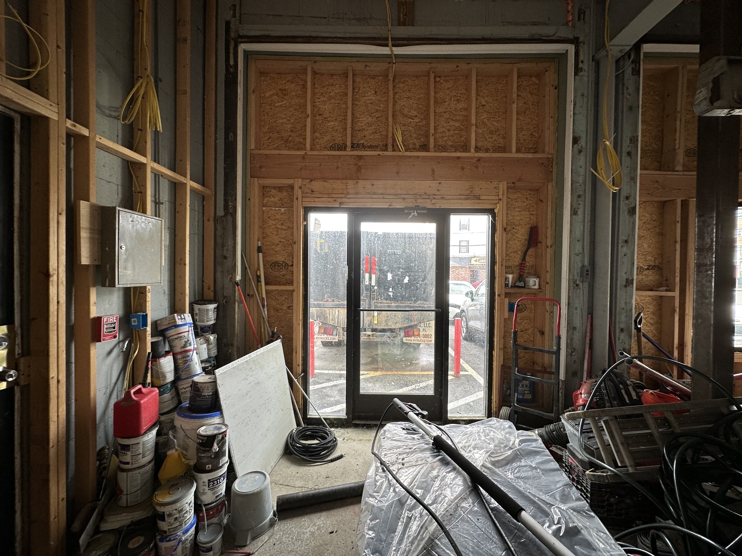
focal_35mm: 14
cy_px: 278
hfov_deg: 102.1
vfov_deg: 85.7
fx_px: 300
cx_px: 371
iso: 80
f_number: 2.2
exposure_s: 1/99
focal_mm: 2.22
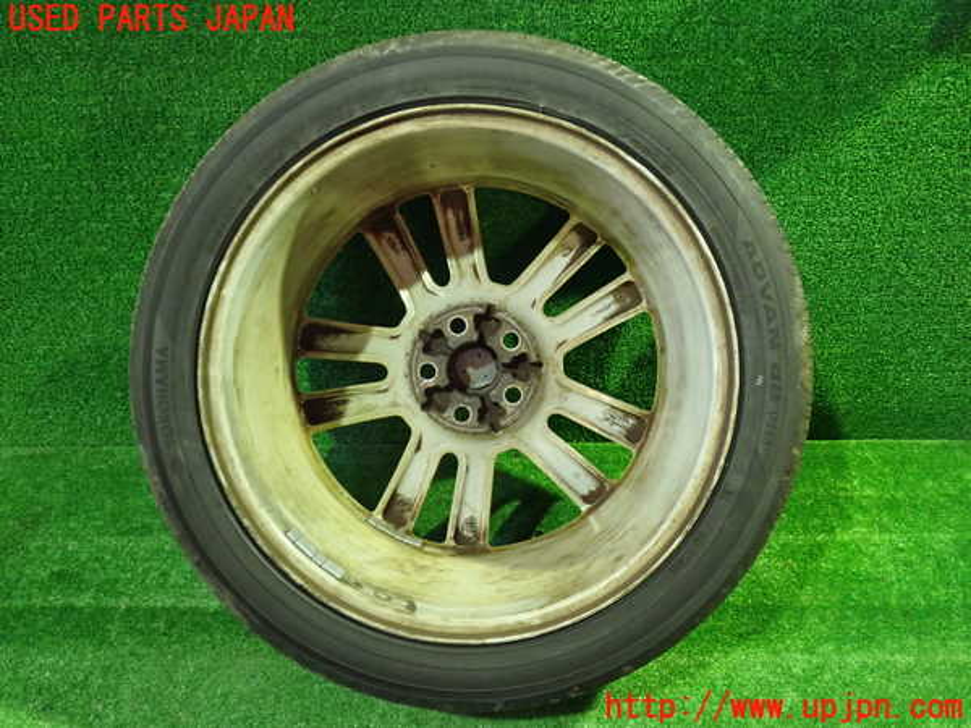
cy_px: 364
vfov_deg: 46.8
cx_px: 486
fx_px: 842
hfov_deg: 60.0
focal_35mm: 30
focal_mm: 5.4
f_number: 2.3
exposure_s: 1/30
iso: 800
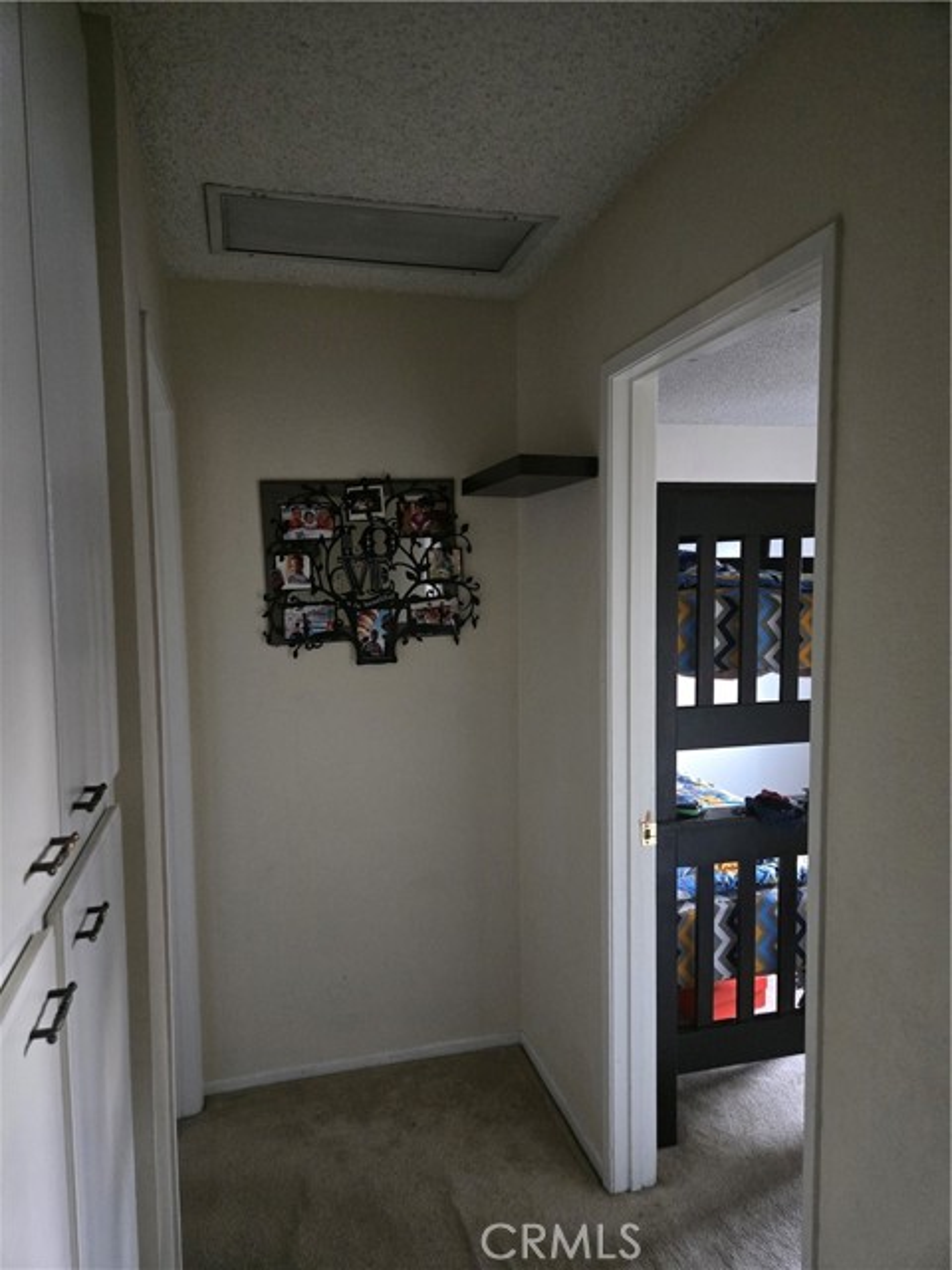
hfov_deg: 58.9
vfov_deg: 73.9
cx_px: 476
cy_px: 635
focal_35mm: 23
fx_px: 843
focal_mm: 5.4
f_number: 1.8
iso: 1600
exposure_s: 1/40
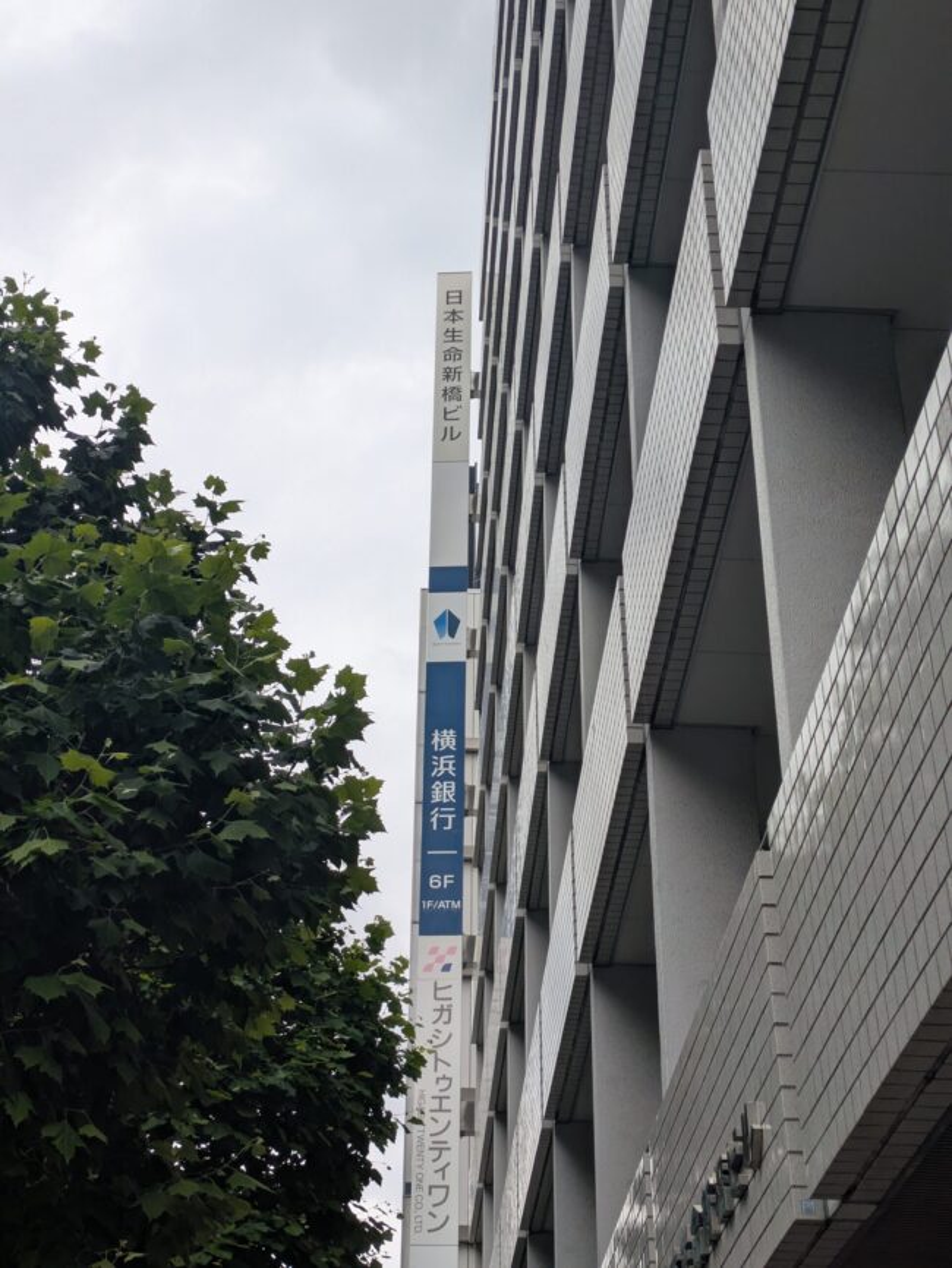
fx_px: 1869
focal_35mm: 51
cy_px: 634
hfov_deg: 28.6
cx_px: 476
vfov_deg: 37.5
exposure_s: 1/1311
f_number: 1.89
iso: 53
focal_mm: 5.43
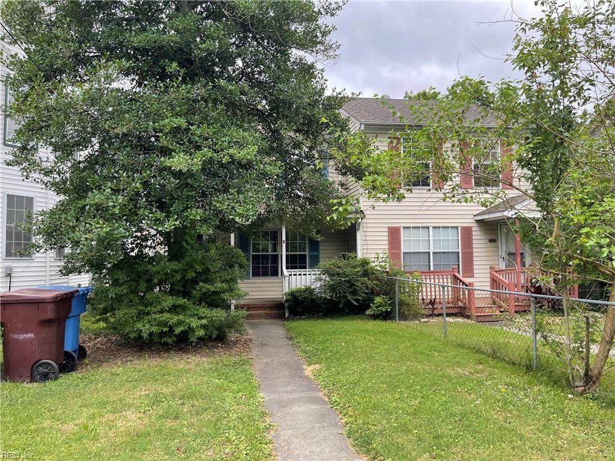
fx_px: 444
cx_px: 308
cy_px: 230
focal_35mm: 25
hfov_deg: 69.4
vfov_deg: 54.9
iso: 32
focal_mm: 5.1
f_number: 1.6
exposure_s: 1/443
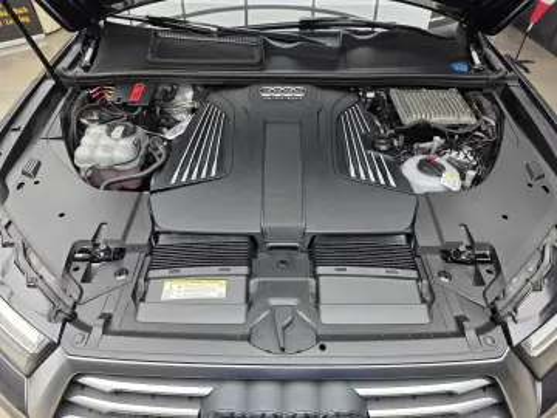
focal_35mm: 23
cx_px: 278
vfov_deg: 58.9
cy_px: 209
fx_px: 370
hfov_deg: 73.9
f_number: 1.7
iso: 50
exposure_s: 1/100
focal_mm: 6.25
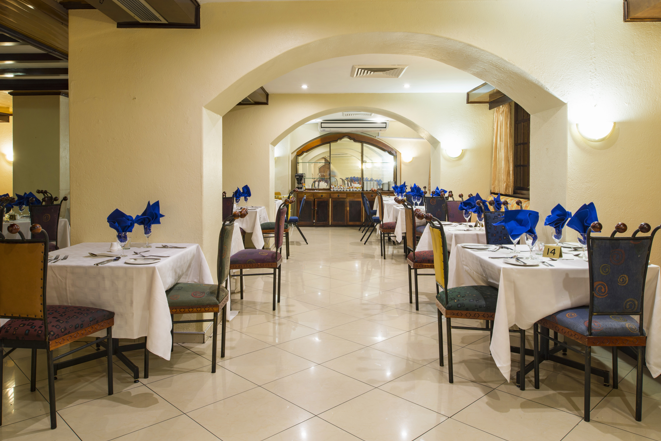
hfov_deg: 71.5
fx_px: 459
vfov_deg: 51.3
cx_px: 323
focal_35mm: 25
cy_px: 220
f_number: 11
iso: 125
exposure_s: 3
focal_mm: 24
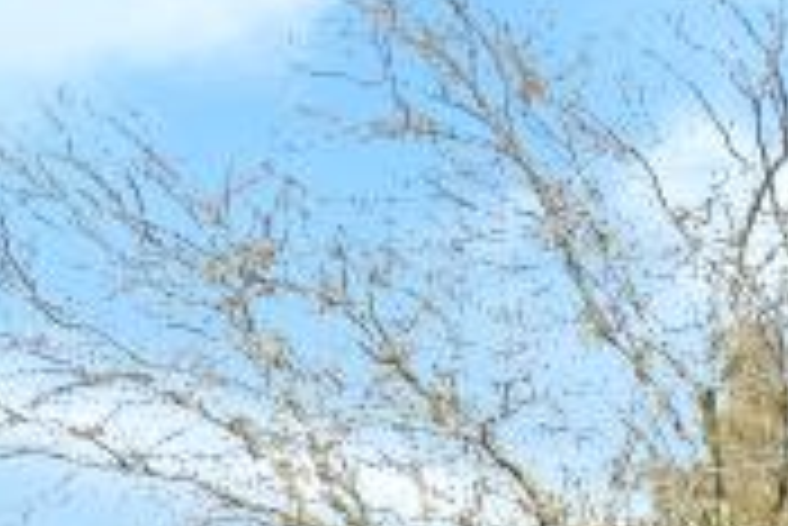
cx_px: 1283
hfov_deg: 16.0
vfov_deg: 10.4
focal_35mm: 114
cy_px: 1257
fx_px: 2496
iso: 1000
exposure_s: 1/640
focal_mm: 13
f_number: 13
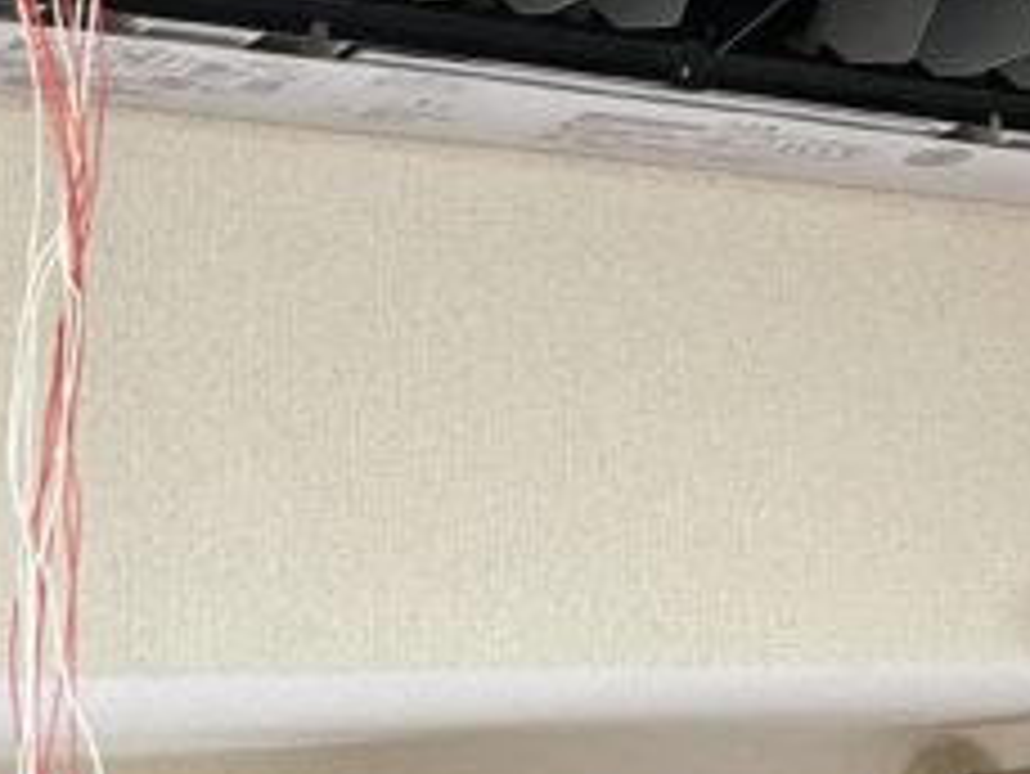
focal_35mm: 94
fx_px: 2798
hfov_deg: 20.8
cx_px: 693
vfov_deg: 15.3
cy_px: -94
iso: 400
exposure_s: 1/40
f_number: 1.8
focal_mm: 3.99
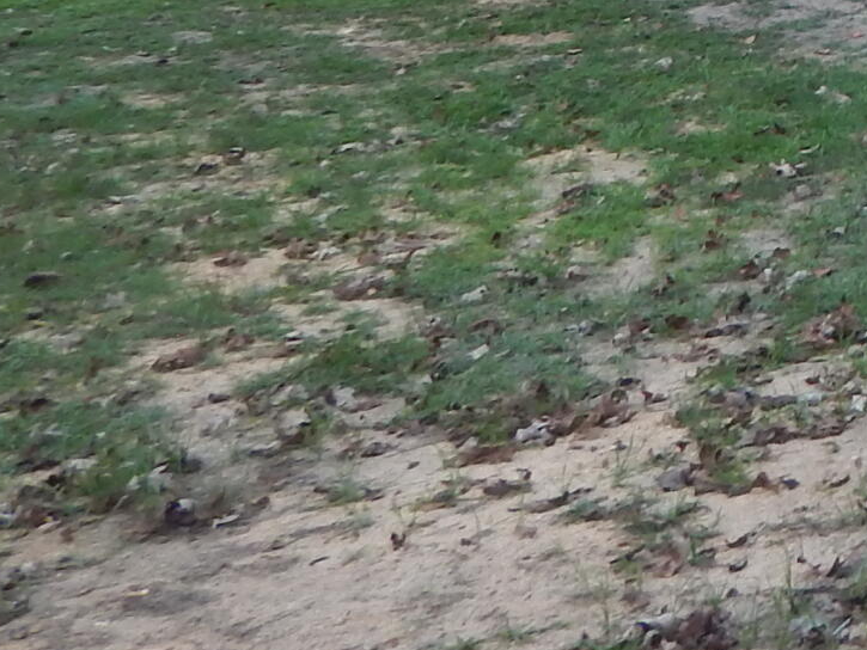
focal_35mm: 91
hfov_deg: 17.2
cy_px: -444
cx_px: 1602
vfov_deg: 14.6
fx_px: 2280
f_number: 3
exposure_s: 1/30
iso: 140
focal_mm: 4
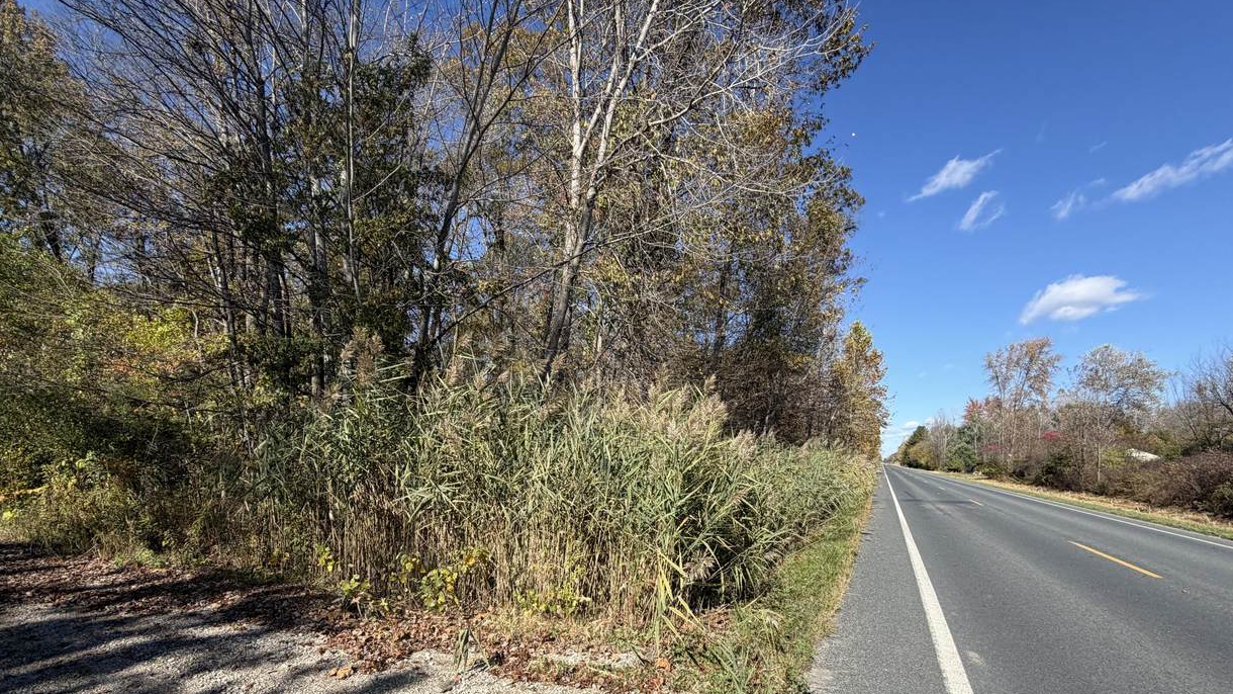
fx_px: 523
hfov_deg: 99.4
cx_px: 607
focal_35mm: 16
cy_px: 456
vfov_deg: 65.5
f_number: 2.2
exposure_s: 1/770
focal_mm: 2.22
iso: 25
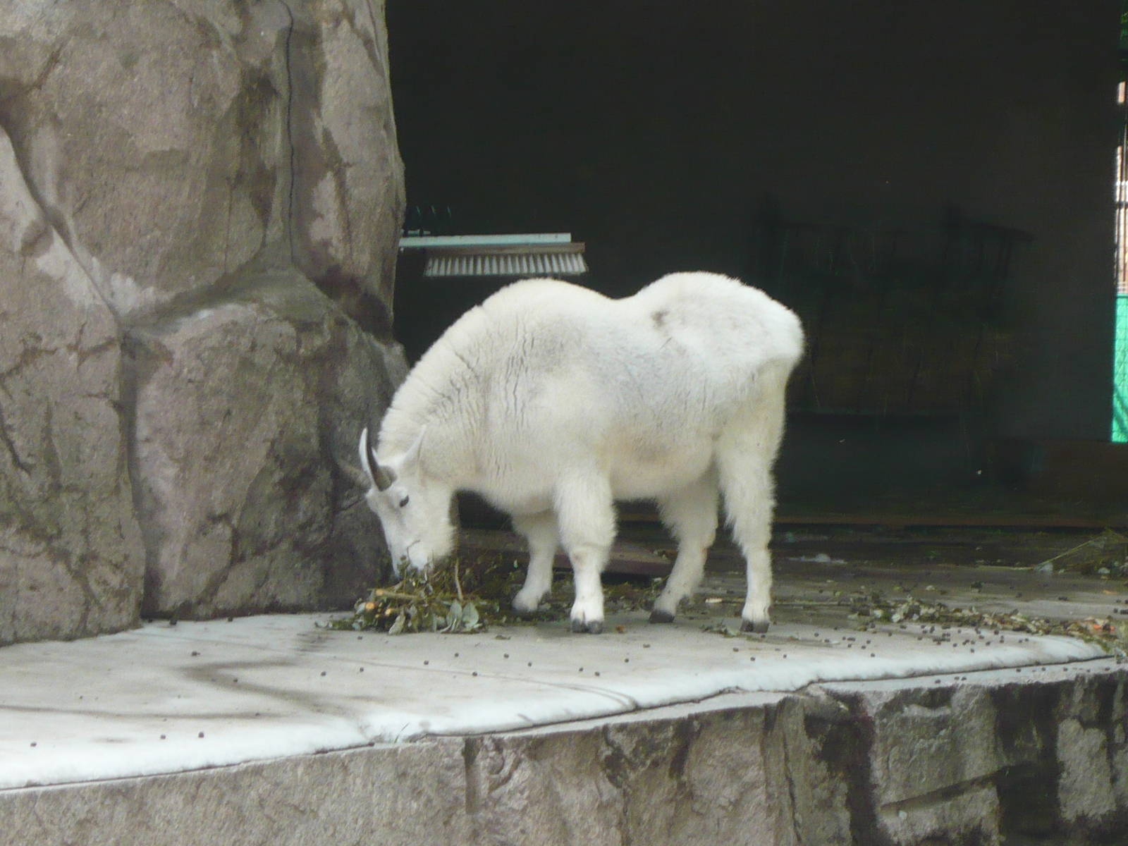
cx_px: 564
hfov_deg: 12.3
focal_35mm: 160
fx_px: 5214
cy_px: 423
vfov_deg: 9.3
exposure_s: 1/125
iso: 200
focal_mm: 16.5
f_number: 5.1
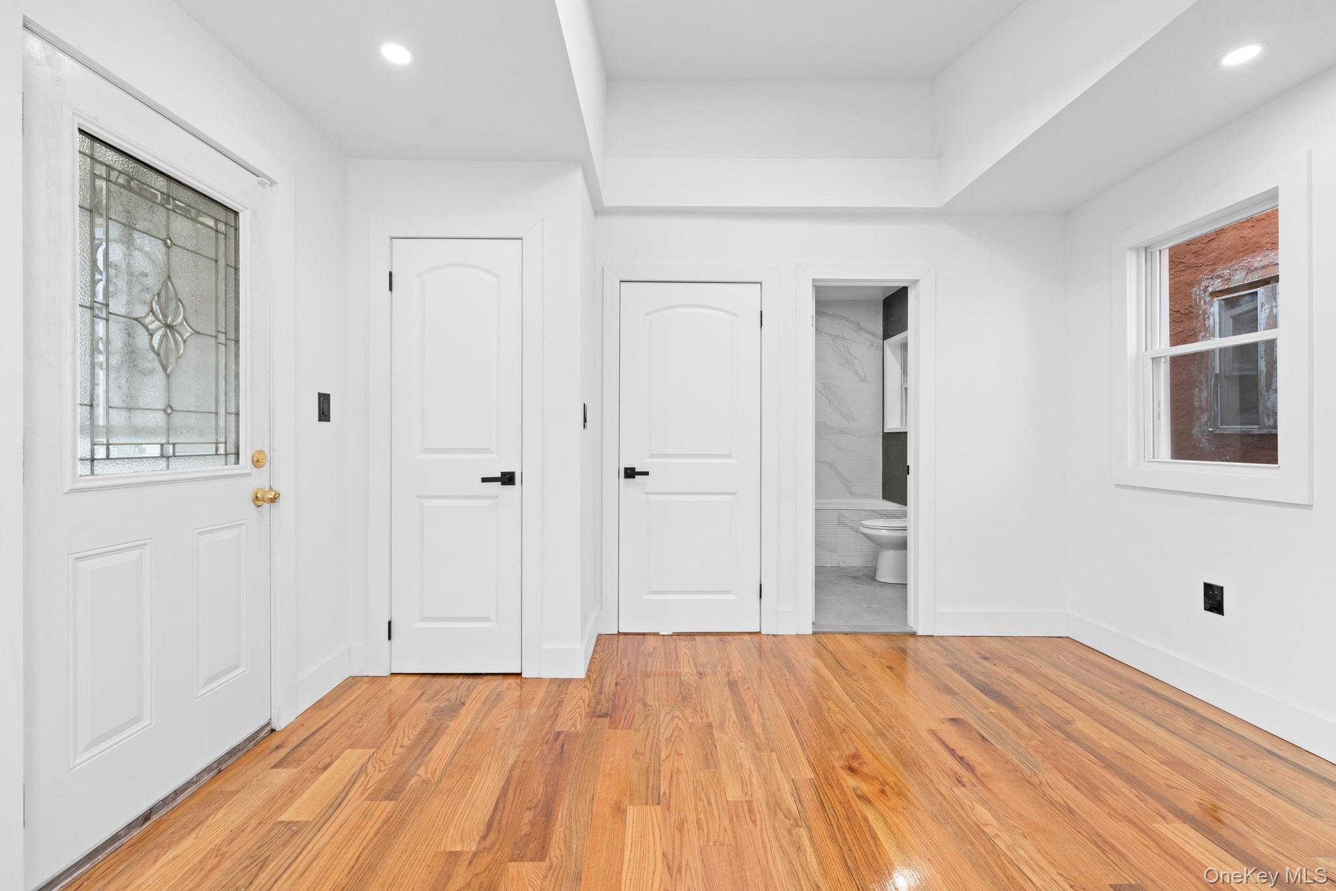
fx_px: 519
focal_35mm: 14
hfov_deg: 104.3
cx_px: 668
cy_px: 446
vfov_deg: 81.2
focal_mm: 14
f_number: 8
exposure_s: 1/15
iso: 1250
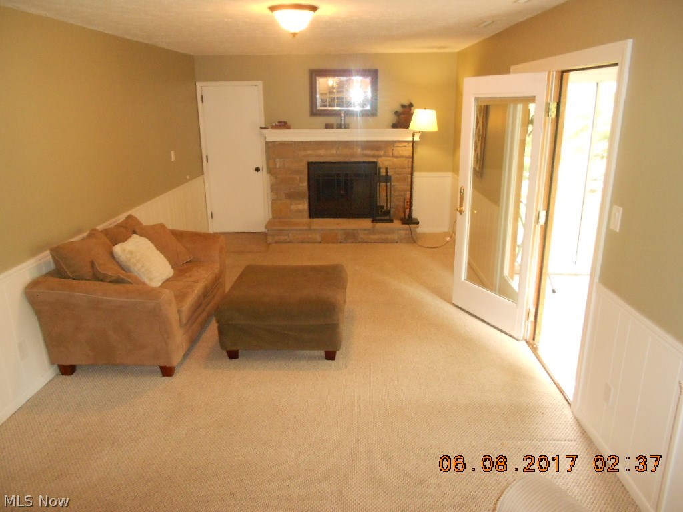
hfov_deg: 67.3
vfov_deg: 53.1
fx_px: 513
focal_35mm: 26
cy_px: 256
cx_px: 342
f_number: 3.2
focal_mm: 4.6
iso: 400
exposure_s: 1/25
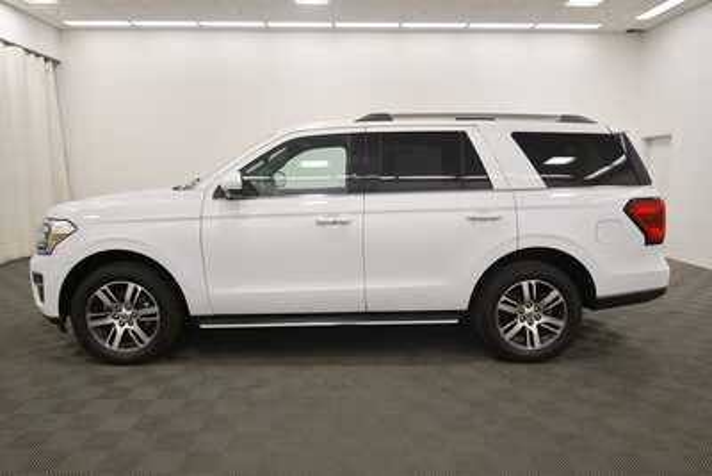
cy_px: 238
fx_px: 495
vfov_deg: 51.3
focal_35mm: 25
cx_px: 356
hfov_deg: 71.5
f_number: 5.3
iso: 800
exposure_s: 1/250
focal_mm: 17
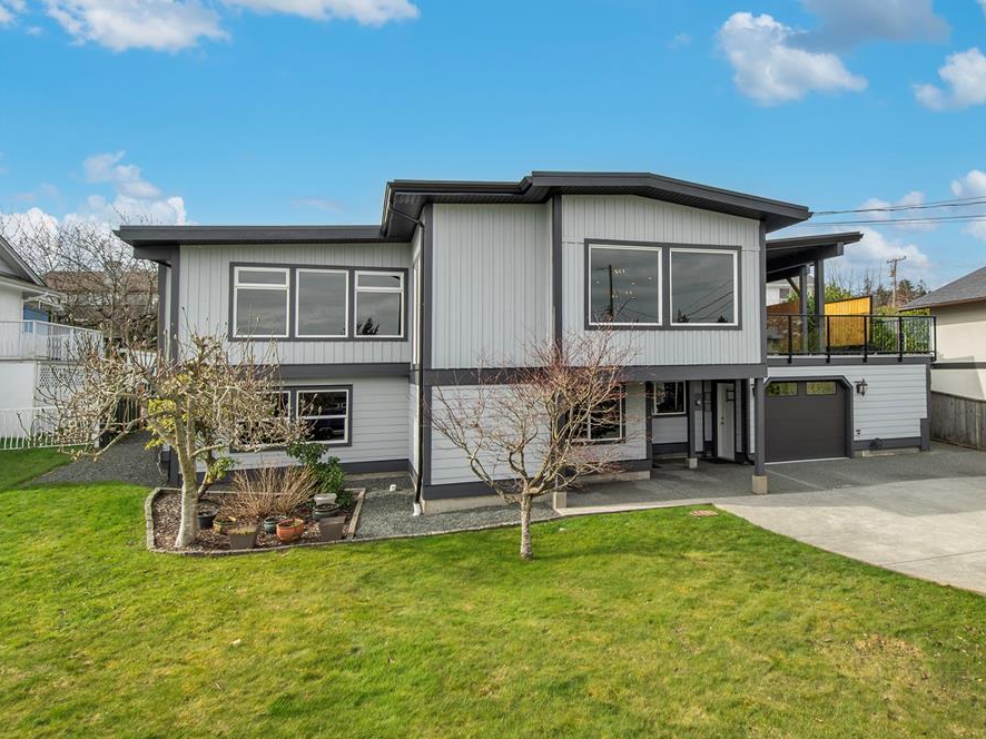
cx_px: 566
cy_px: 362
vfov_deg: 65.9
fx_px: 570
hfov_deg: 81.2
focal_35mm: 20
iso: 250
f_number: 9
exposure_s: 1/500
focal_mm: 12
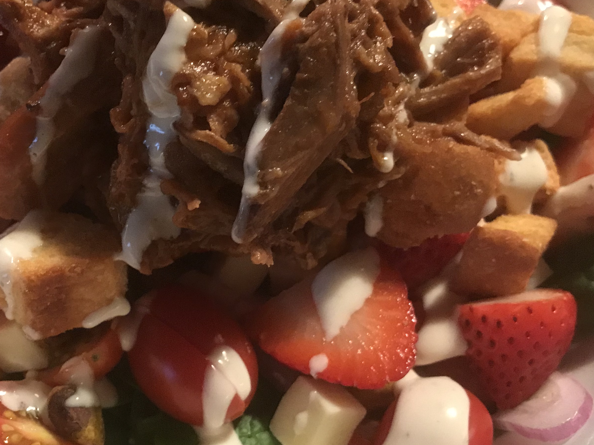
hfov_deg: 40.2
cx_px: 232
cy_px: 211
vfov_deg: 30.9
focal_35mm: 47
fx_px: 807
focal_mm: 3.99
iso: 100
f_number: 1.8
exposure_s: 1/13
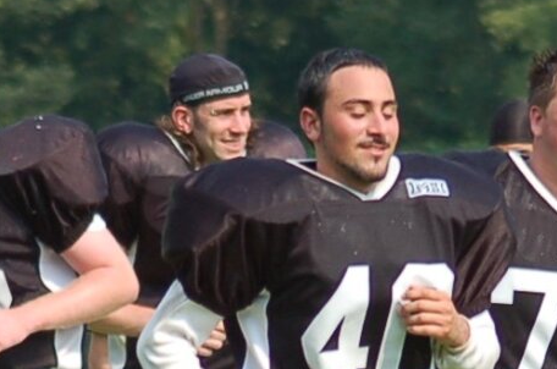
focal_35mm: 868
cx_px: 401
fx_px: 13402
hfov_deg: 2.4
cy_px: 351
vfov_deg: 1.6
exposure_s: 1/1000
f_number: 4.2
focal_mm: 120
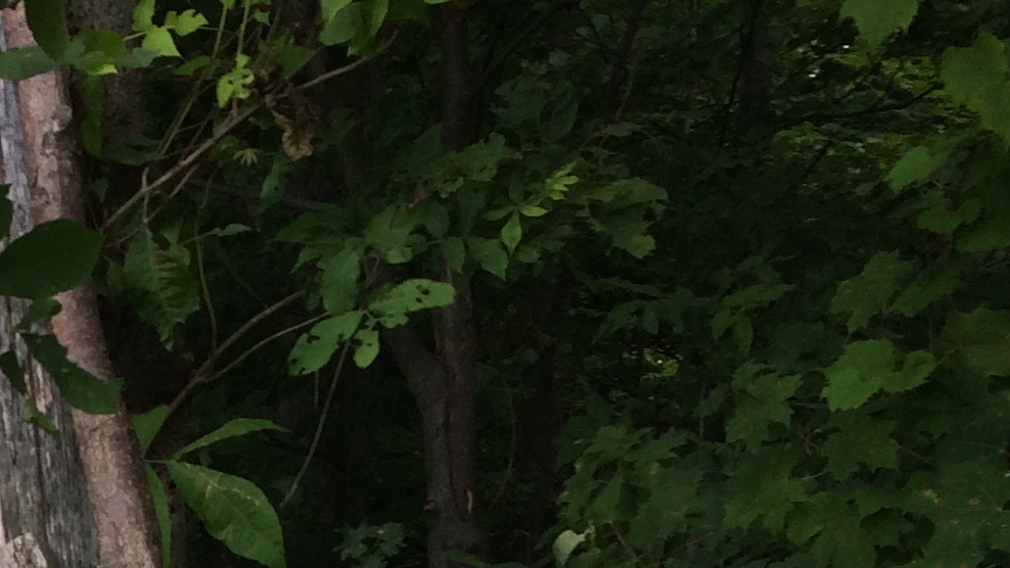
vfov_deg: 10.1
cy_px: 1234
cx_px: -372
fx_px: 2893
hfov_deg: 18.2
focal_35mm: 108
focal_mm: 4.12
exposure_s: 1/60
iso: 40
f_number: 2.2
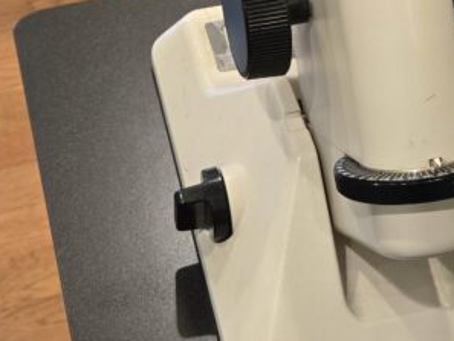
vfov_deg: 21.5
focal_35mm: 62
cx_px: 298
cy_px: -93
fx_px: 813
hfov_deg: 31.0
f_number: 1.8
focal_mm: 5.4
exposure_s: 1/60
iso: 500
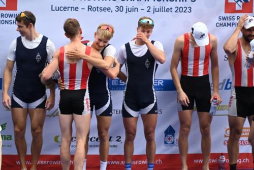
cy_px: 85
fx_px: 1412
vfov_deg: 6.9
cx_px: 127
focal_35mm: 200
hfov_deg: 10.3
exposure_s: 1/500
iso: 400
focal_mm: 200
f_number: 6.3
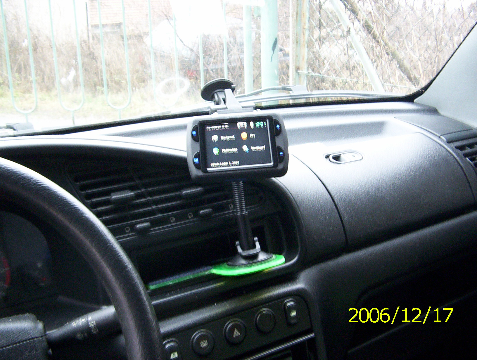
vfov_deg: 37.0
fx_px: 539
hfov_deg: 47.8
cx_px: 238
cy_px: 180
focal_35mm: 39
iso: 140
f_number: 3.84
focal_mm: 5.26
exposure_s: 1/5.7
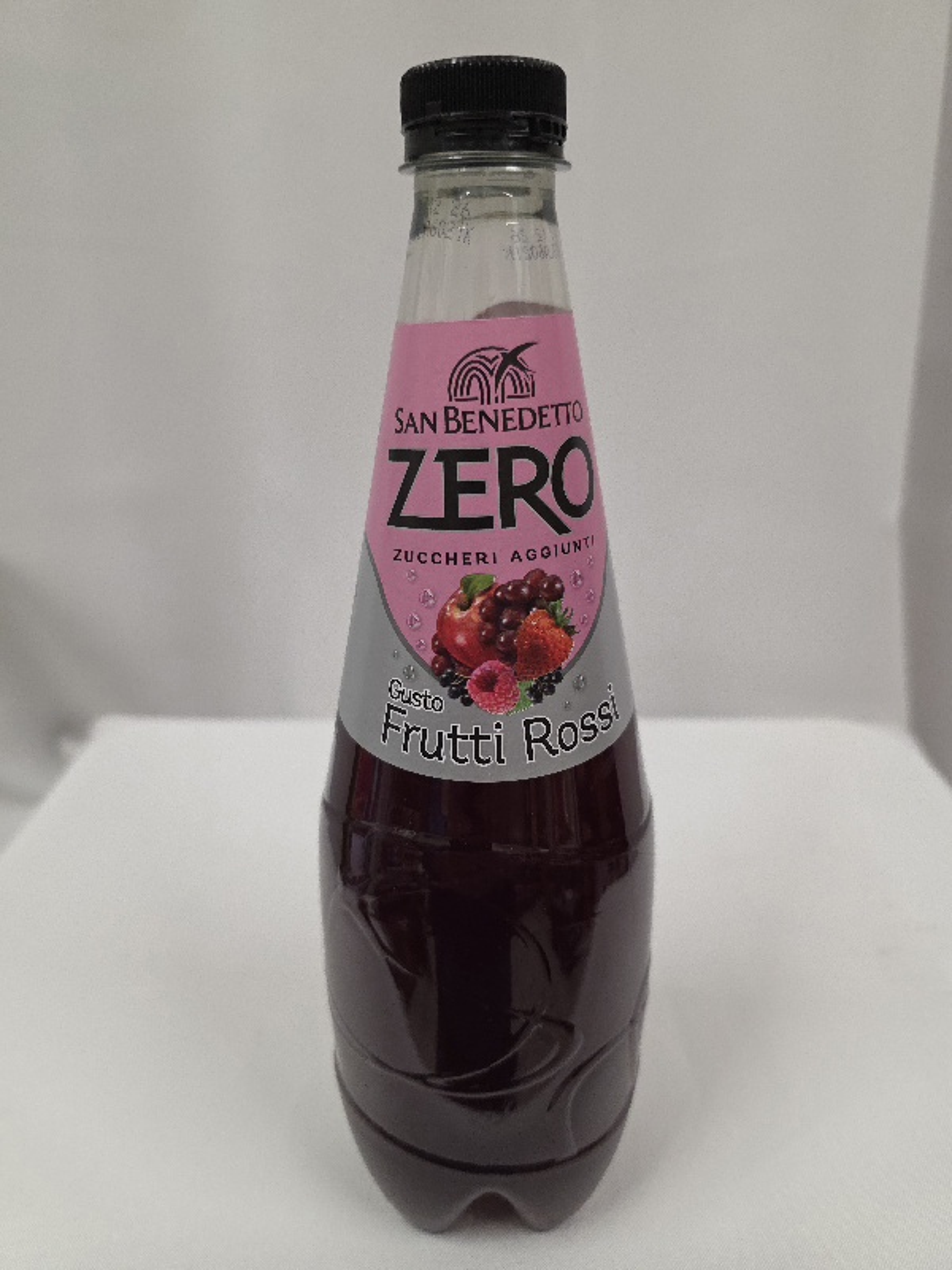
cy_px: 635
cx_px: 476
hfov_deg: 58.9
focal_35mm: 23
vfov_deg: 73.9
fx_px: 843
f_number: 1.7
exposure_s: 1/101
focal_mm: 6.3
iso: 400
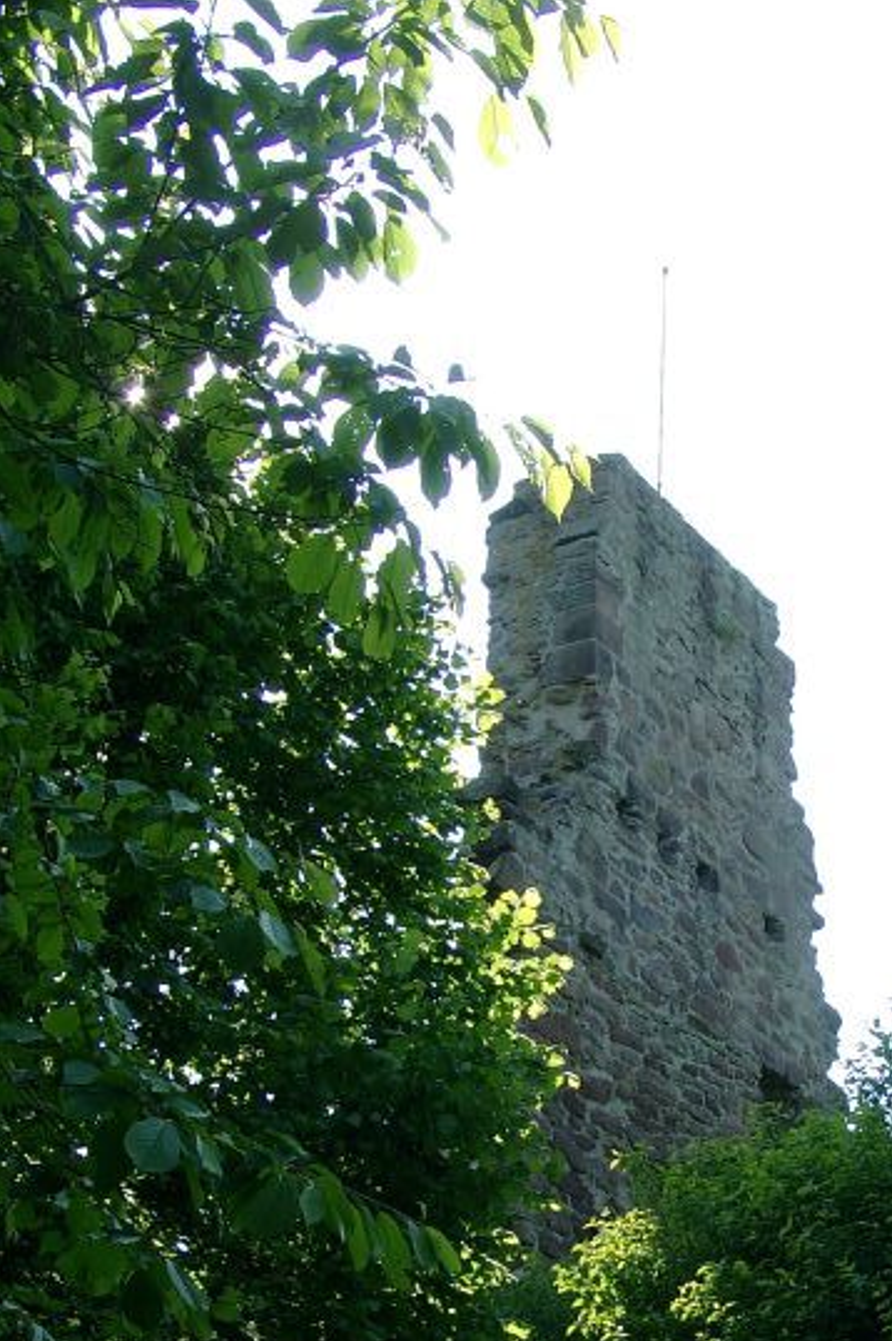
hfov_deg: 20.7
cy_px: 972
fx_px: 2419
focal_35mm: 65
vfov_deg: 30.6
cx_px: 705
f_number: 4
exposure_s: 1/289
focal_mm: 8.82
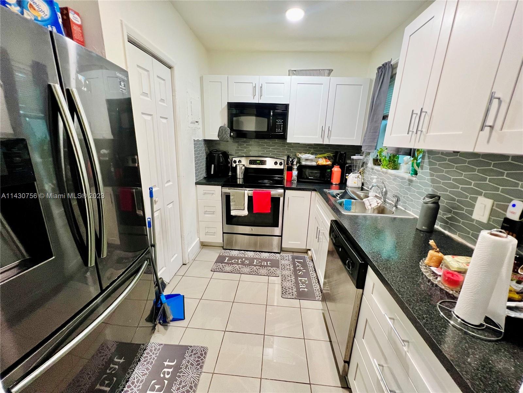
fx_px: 196
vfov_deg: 89.9
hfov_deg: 106.2
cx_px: 262
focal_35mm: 13
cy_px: 196
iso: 250
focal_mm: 1.57
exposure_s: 1/60
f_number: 1.8
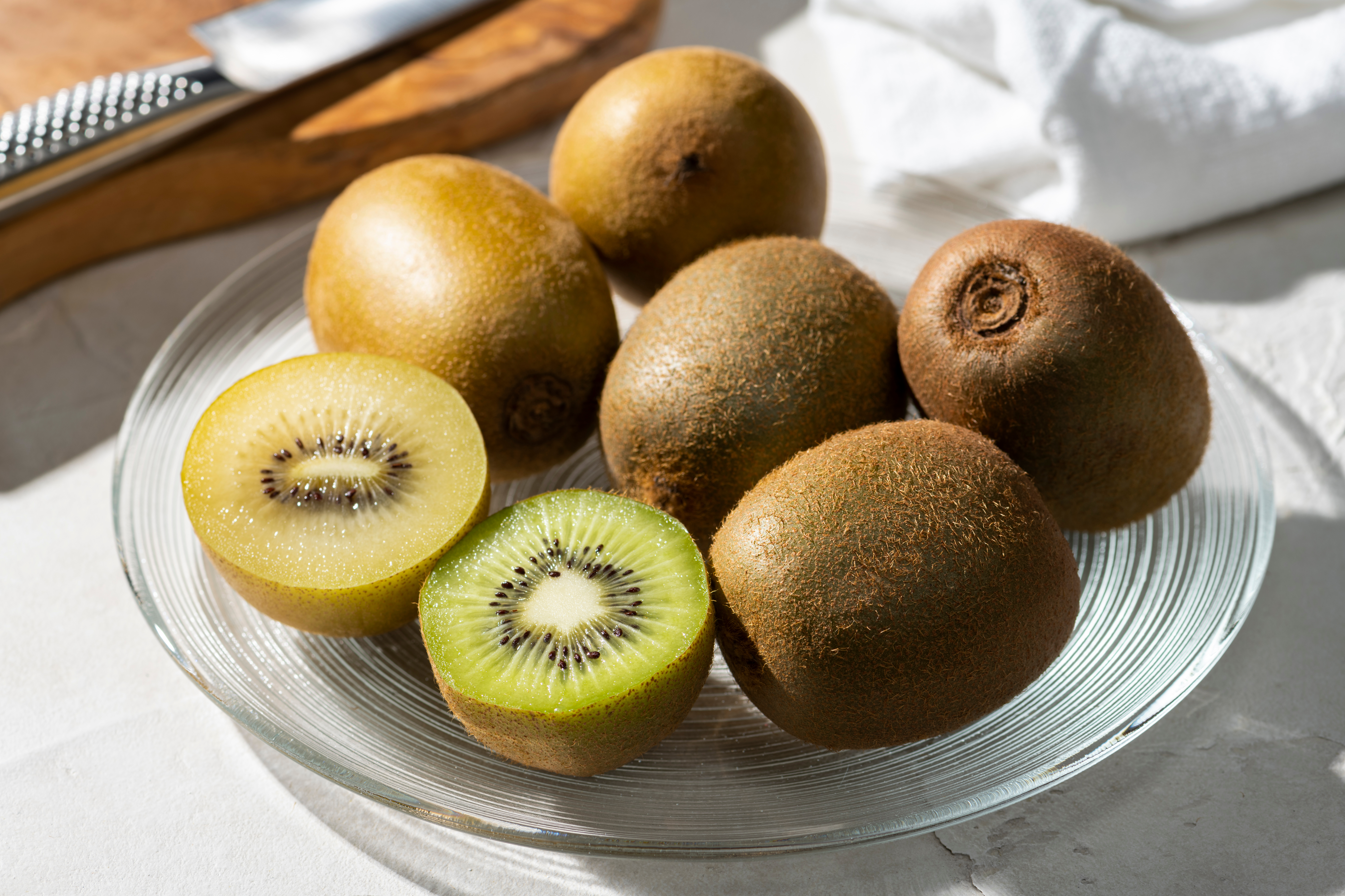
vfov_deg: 13.0
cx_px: 672
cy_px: 448
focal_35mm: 105
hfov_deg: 19.5
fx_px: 3923
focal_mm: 105
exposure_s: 1/125
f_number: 9
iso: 40
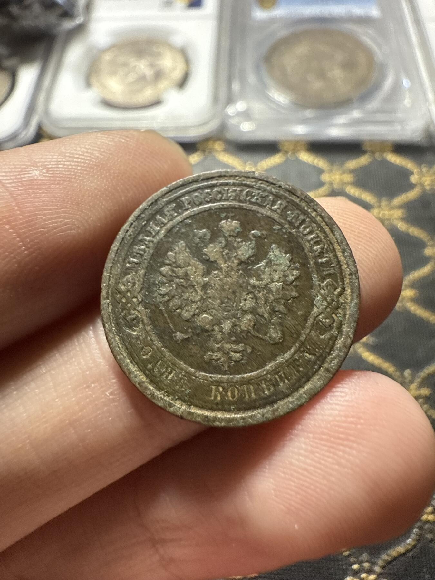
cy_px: 290
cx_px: 218
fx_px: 402
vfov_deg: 71.6
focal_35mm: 24
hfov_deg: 56.8
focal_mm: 2.22
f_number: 2.2
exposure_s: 1/72
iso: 250
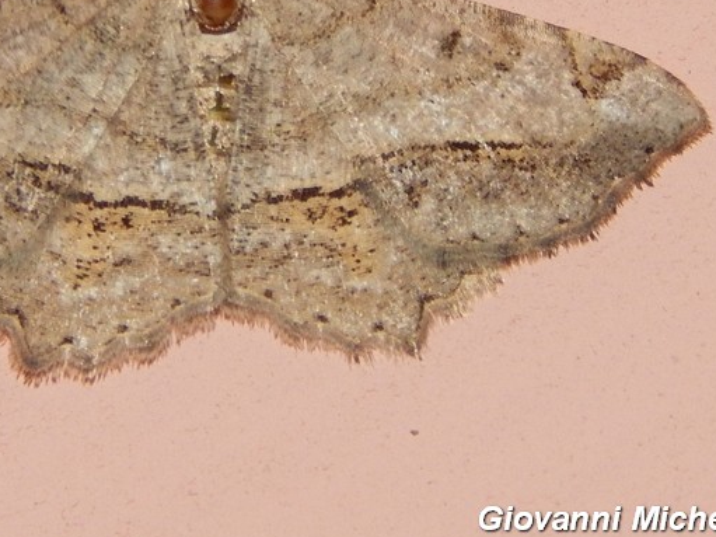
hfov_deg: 6.9
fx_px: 5956
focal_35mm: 288
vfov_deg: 5.2
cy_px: 125
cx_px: 196
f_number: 10.5
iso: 200
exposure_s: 1/30
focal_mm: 32.8
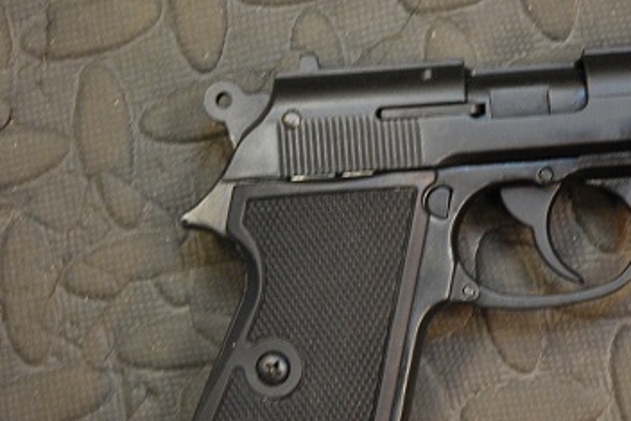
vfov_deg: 10.7
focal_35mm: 128
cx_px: 461
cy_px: 291
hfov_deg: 15.9
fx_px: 2244
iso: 1250
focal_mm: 50
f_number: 4.5
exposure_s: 1/30
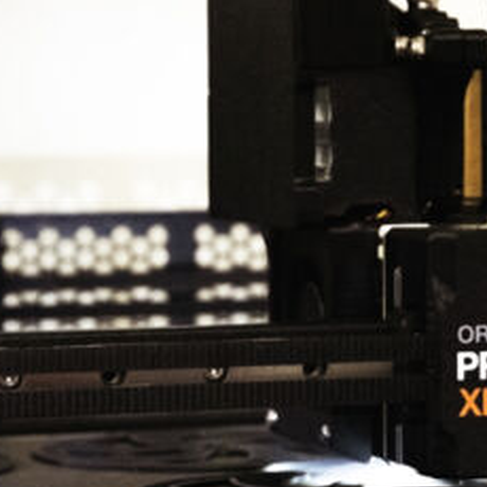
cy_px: 346
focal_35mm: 205
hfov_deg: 8.5
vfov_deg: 8.5
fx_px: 3263
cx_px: 260
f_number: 5.6
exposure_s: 1/250
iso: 22800
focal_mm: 50
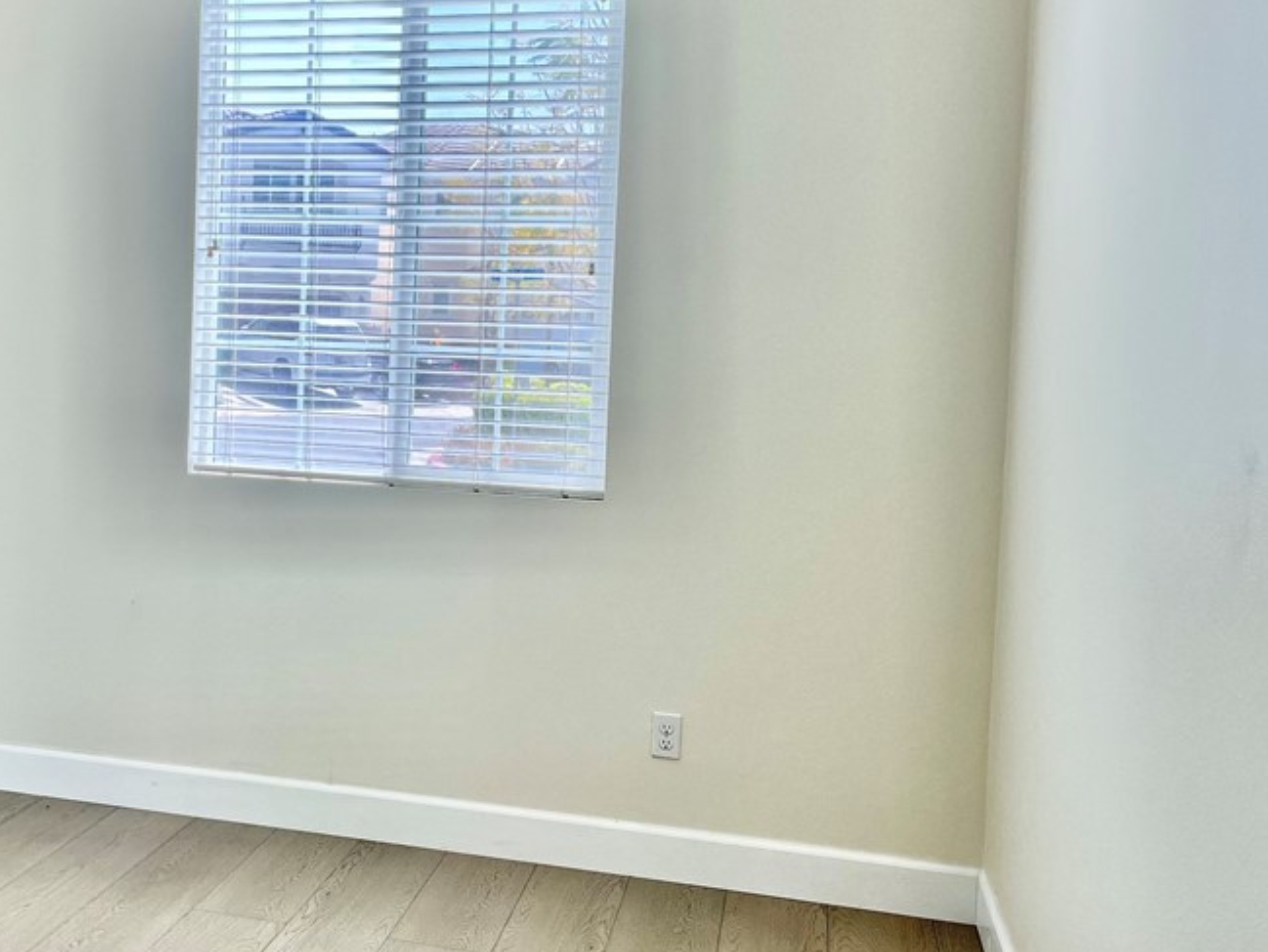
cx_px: 332
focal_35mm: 41
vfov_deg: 35.0
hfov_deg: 44.4
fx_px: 1502
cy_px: 369
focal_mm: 5.1
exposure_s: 1/329
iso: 50
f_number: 1.6
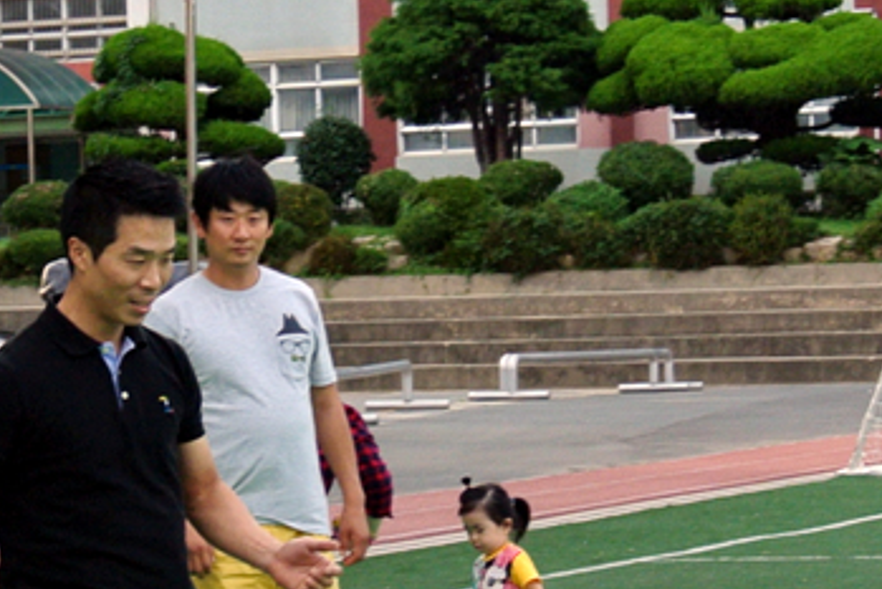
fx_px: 4951
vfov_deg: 6.8
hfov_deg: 10.2
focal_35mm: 202
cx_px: 351
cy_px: 691
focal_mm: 20.5
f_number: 4.8
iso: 200
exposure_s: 1/250
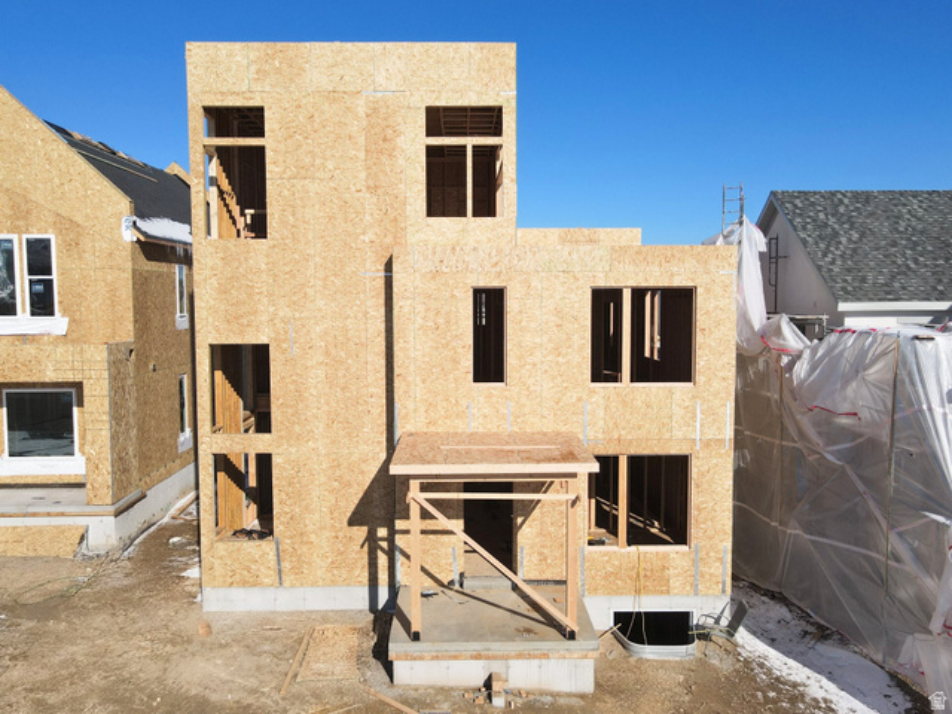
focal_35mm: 24
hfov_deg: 71.6
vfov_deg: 56.8
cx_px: 476
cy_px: 357
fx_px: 660
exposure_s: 1/1250
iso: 100
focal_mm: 4.5
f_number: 2.8
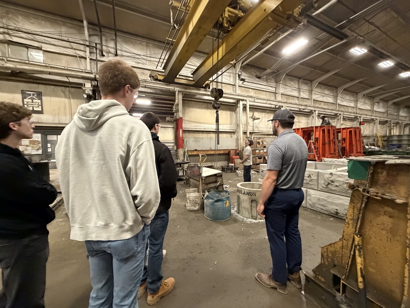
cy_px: 154
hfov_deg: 102.1
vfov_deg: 85.7
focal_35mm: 14
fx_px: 166
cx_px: 205
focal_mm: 2.22
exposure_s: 1/60
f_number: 2.2
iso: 1000
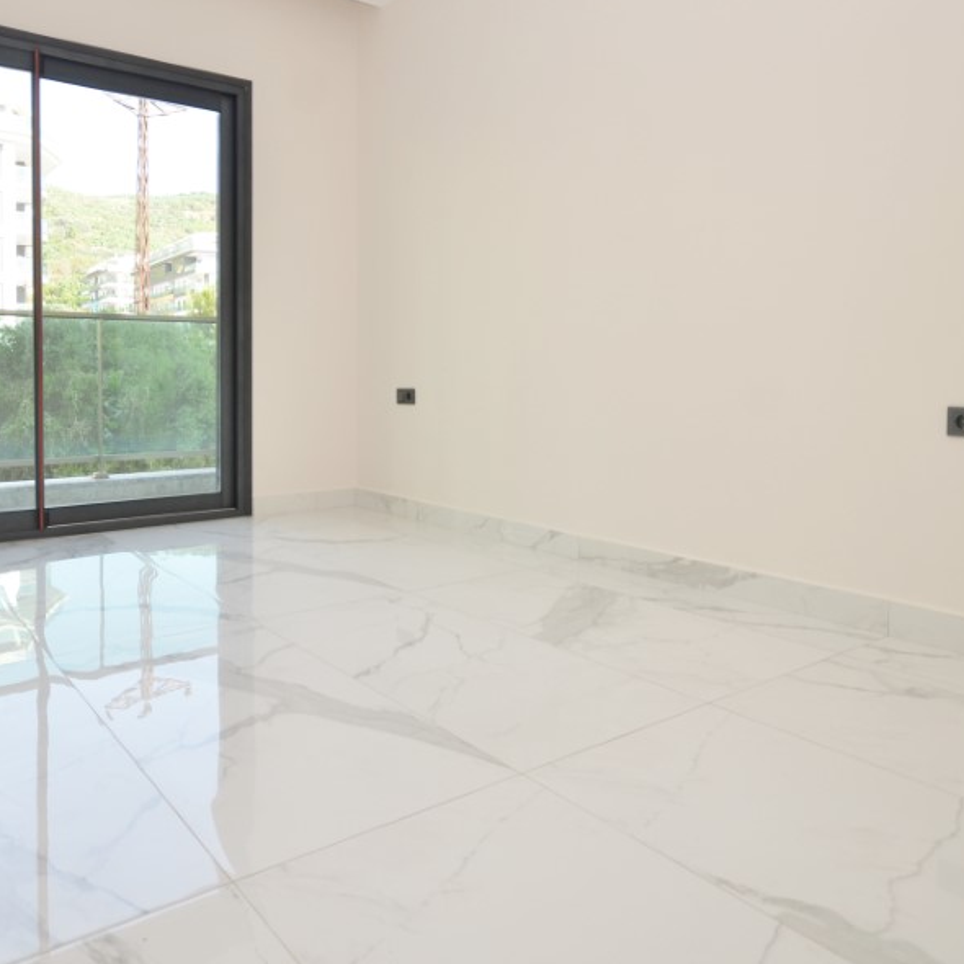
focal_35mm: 25
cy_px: 376
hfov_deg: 62.4
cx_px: 392
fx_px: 788
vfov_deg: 62.3
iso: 200
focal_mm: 10
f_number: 5.6
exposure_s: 1/125
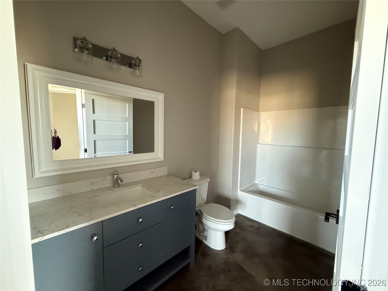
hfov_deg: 102.1
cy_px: 146
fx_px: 157
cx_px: 194
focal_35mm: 14
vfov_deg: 85.7
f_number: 2.2
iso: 640
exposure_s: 1/60
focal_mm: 2.22
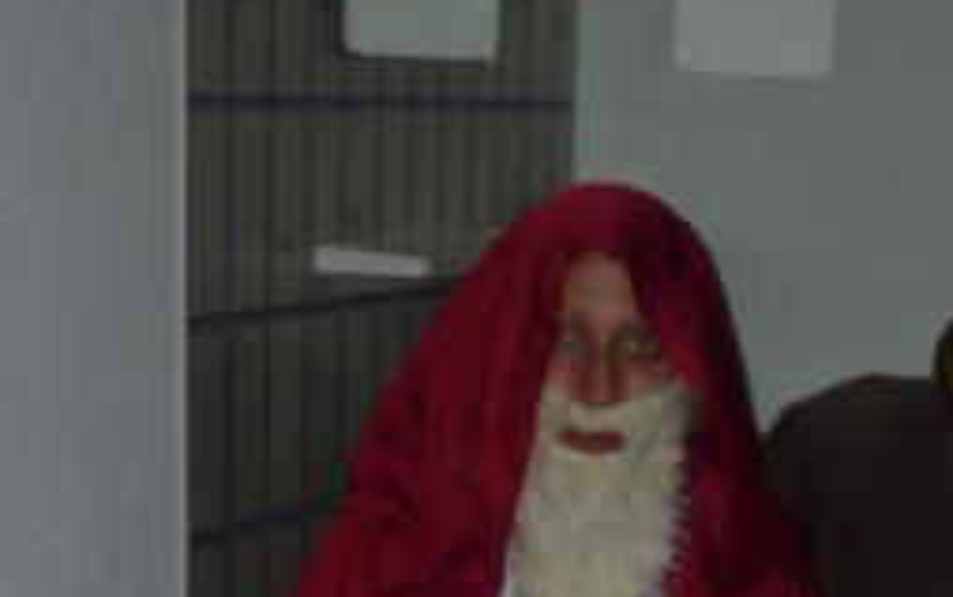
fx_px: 3196
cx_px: 583
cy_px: 890
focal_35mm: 123
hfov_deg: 16.9
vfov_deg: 10.3
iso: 160
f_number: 3.9
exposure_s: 1/125
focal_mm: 9.7
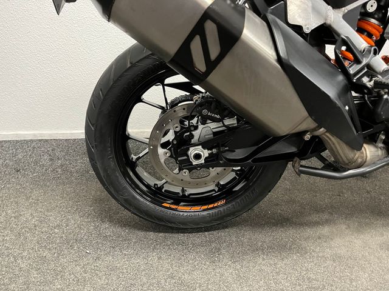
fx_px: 292
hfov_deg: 67.3
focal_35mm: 26
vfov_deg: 53.1
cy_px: 146
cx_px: 194
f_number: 1.6
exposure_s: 1/33
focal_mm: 5.1
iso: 400
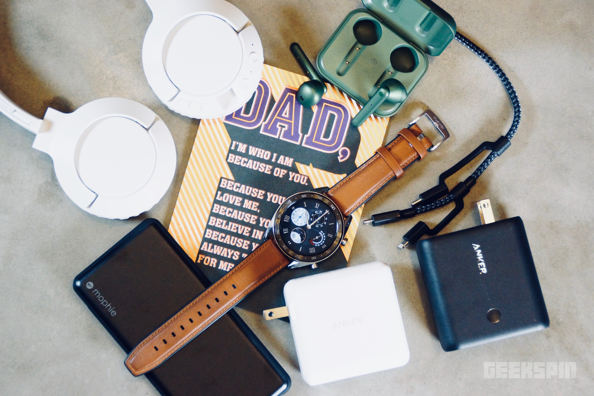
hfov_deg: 18.2
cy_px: 198
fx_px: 1856
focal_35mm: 112
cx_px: 297
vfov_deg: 12.2
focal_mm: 75
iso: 2500
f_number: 6.3
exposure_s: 1/200
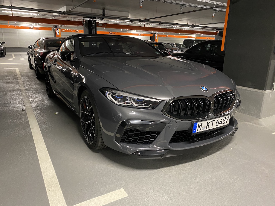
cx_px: 138
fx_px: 207
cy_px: 103
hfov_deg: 67.3
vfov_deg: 53.1
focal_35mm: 26
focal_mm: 4.25
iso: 500
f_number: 1.8
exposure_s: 1/36
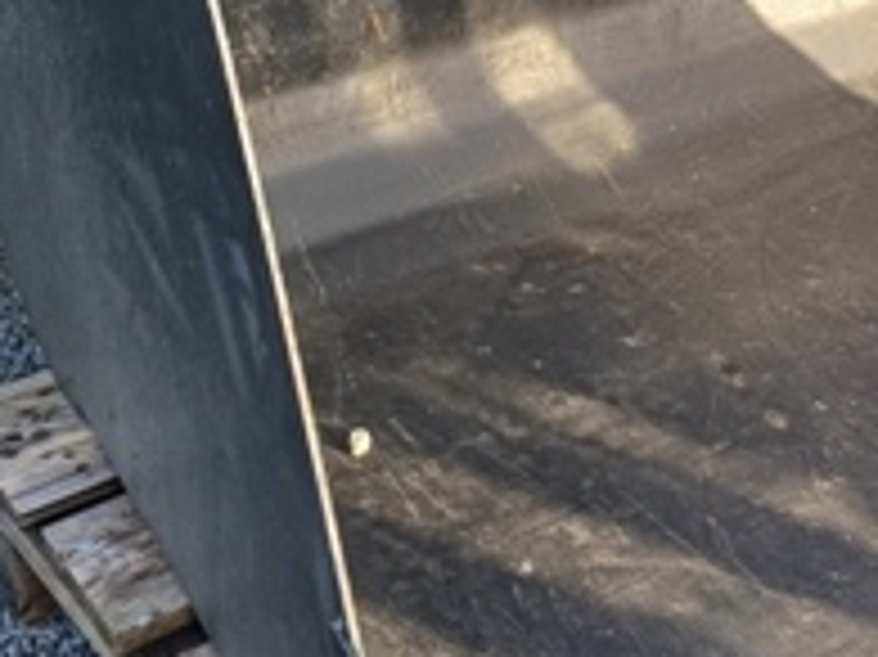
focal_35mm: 82
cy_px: 130
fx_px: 2079
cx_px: 774
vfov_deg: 17.8
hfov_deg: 23.3
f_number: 1.8
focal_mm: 4.65
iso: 50
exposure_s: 1/148
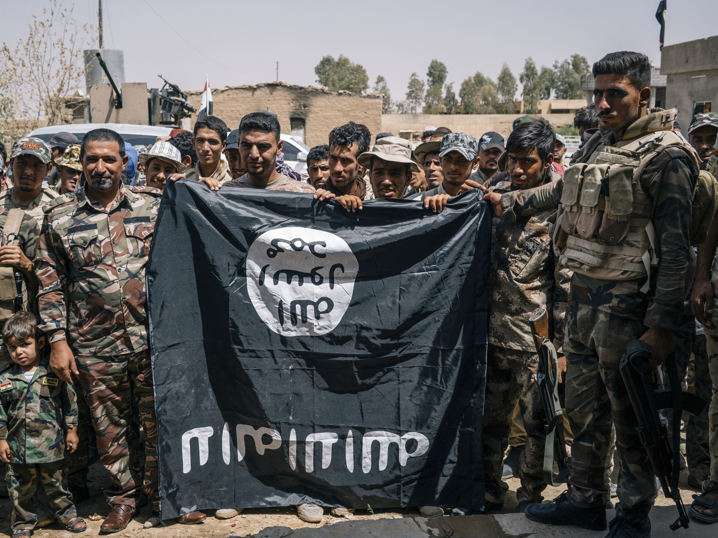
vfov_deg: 37.7
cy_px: 269
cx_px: 323
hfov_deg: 48.9
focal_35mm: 38
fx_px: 788
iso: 160
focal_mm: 35
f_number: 5.6
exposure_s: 1/400
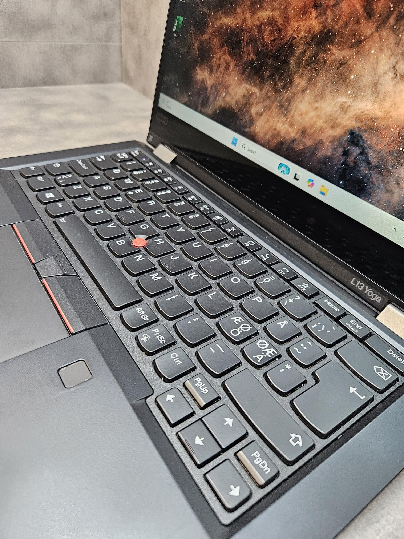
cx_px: 202
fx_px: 358
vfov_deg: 73.9
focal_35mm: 23
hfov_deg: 58.9
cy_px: 270
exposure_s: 1/100
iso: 400
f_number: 1.8
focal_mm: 5.4
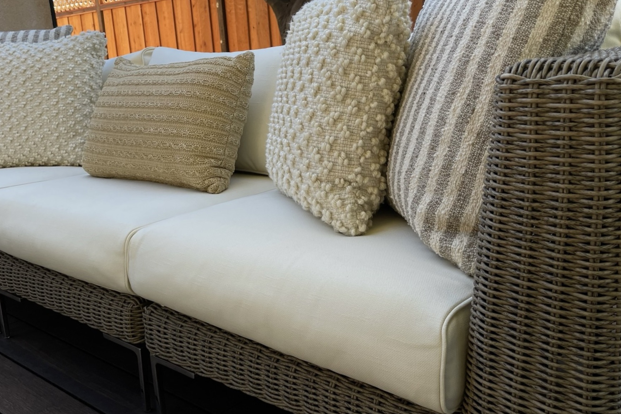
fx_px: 535
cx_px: 291
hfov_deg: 60.2
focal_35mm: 31
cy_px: 193
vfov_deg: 42.3
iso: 32
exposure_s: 1/855
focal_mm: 4.2
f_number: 1.6
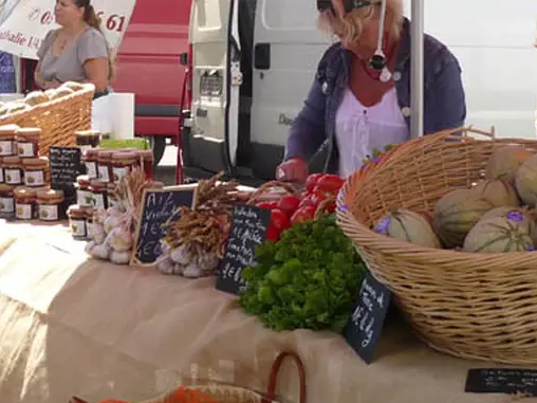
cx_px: 86
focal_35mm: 78
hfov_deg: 24.5
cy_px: 112
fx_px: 1210
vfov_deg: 18.8
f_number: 2.8
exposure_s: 1/640
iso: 100
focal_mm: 5.5
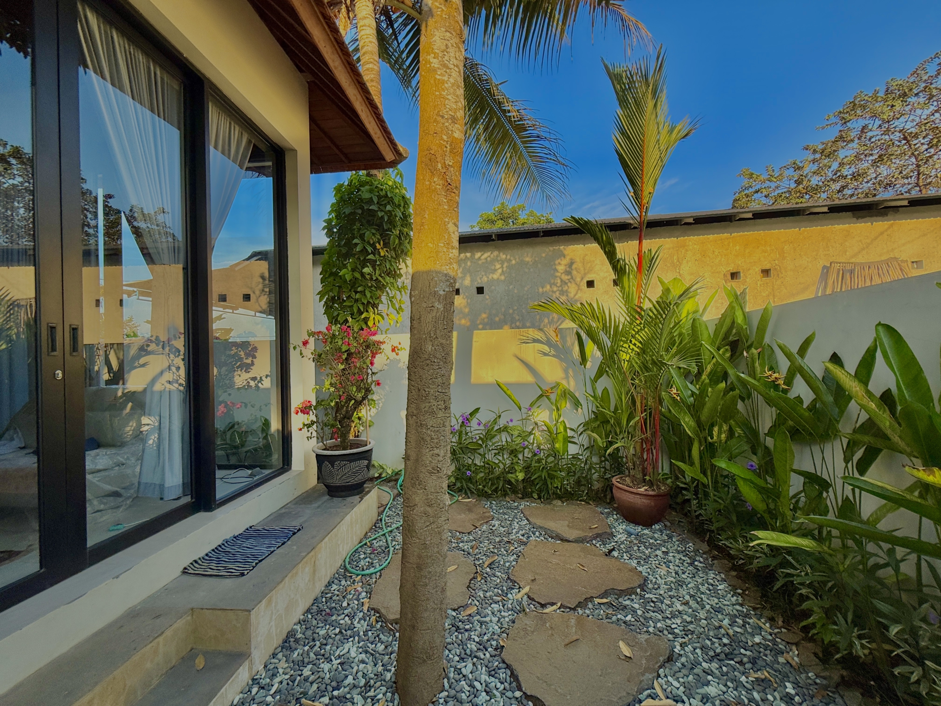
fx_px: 381
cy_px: 353
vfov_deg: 85.7
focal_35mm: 14
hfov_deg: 102.1
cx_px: 470
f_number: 2.2
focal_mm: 2.22
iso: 50
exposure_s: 1/564
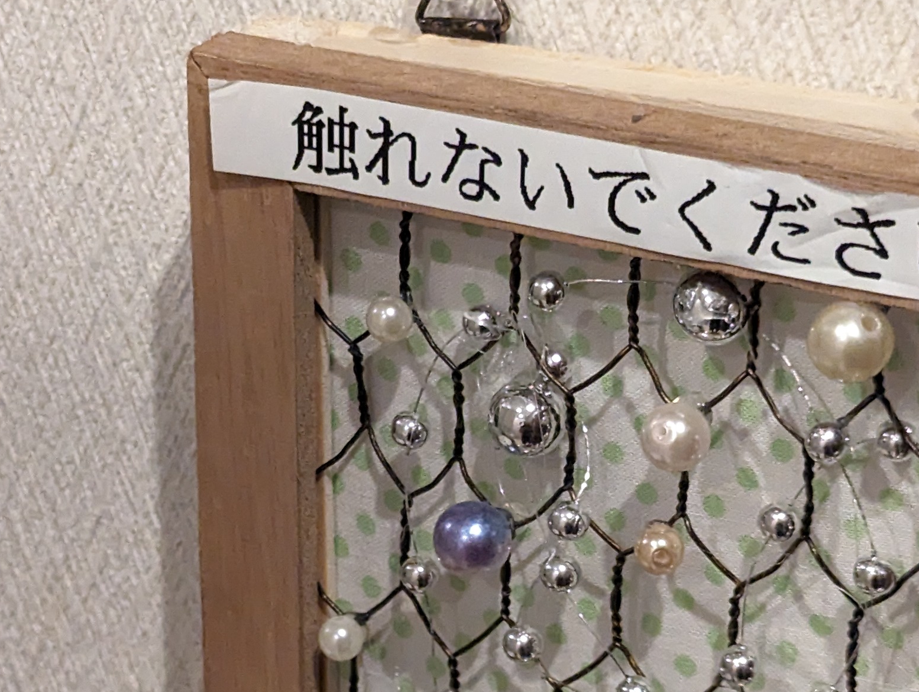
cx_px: 355
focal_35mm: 126
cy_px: 450
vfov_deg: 11.8
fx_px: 3350
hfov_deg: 15.6
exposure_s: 1/165
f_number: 1.85
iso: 1213
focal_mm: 6.81
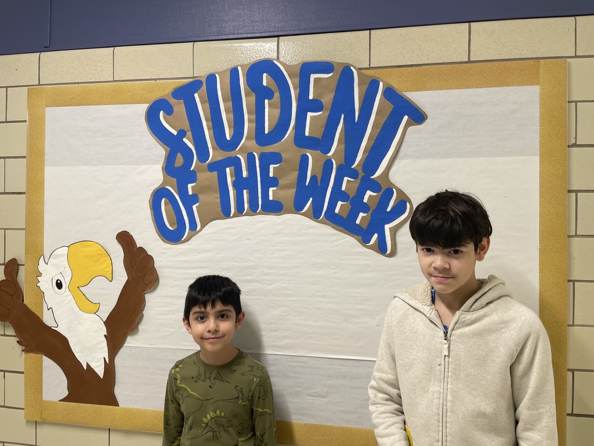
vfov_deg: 53.1
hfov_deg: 67.3
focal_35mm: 26
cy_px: 223
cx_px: 297
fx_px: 446
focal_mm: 4.2
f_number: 1.6
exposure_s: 1/60
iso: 64
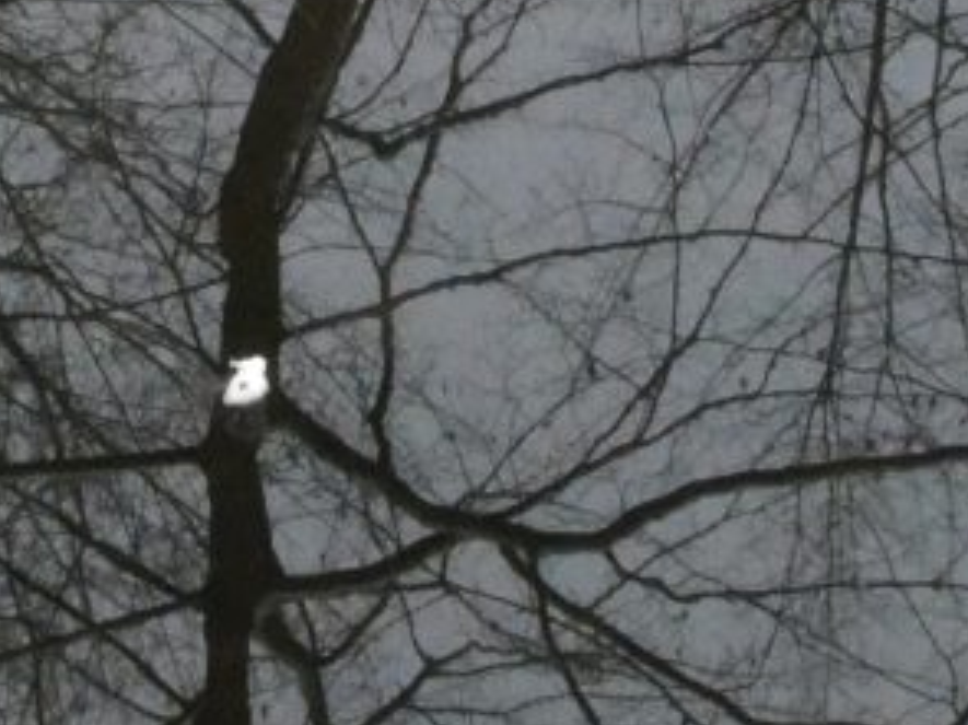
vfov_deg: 9.7
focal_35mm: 152
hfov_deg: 13.0
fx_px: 4249
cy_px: -49
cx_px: 302
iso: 1000
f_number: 8
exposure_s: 1/80
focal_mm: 6.3
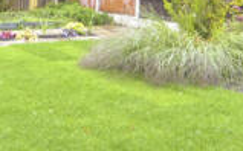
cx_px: 134
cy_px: -16
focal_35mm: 63
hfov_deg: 32.5
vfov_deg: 19.7
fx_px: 417
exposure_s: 1/125
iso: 400
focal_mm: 10
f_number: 5.6
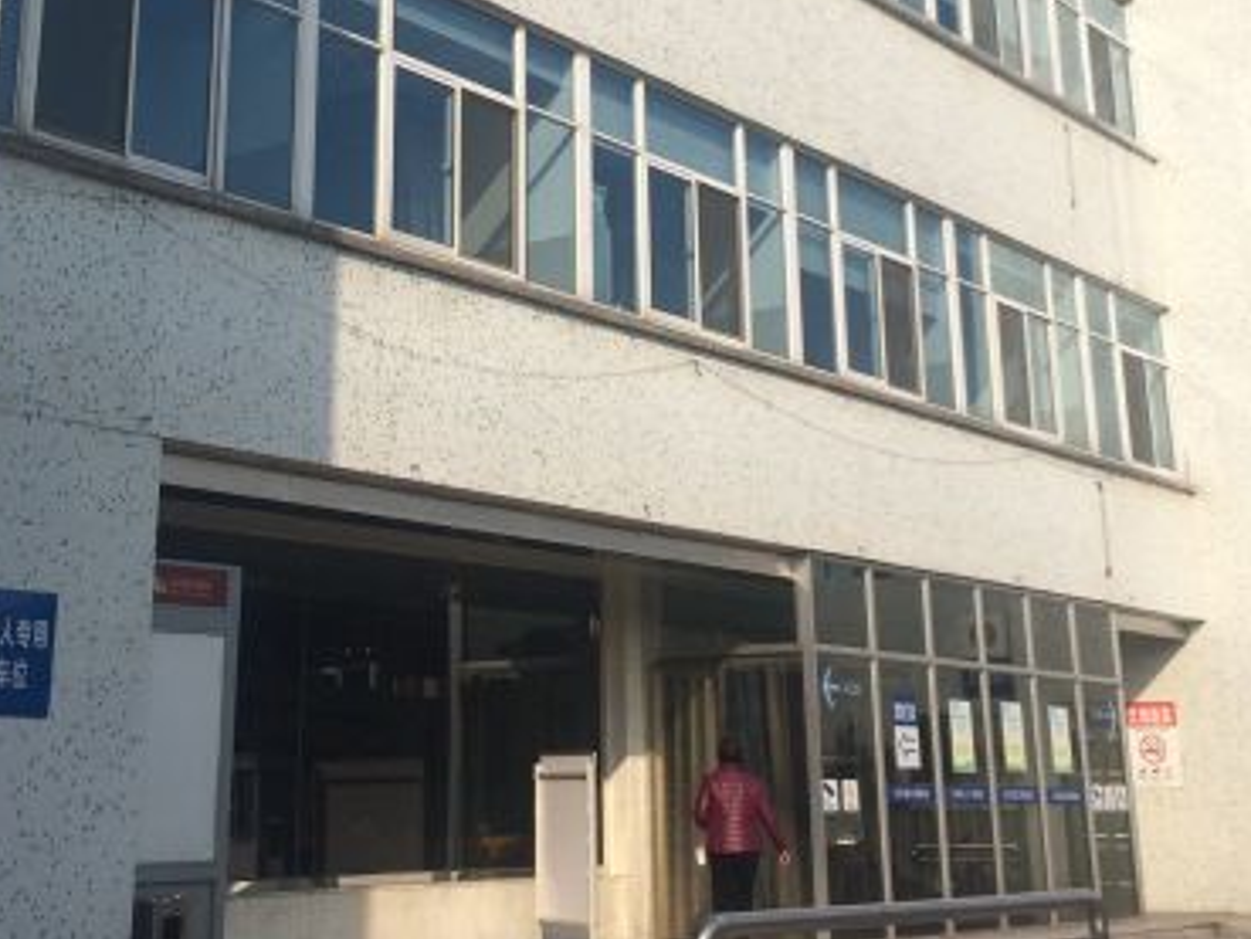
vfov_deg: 25.9
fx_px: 1988
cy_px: 125
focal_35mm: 55
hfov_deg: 34.9
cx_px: 527
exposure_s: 1/2933
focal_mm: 4.15
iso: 32
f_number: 2.2
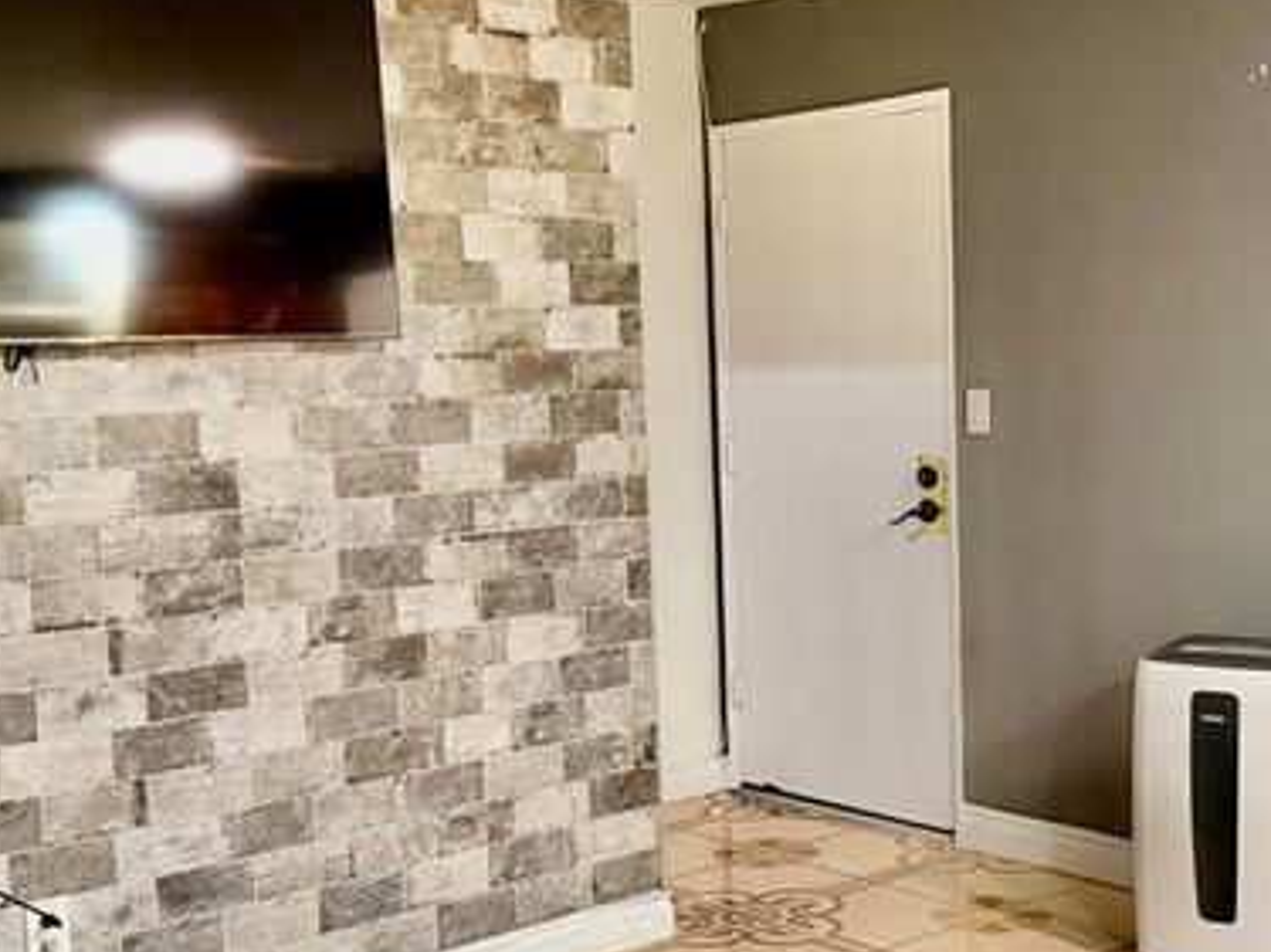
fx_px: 1395
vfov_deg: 37.7
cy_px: 493
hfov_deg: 48.4
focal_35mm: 38
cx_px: 817
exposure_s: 1/60
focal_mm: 6.76
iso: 640
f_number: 1.78
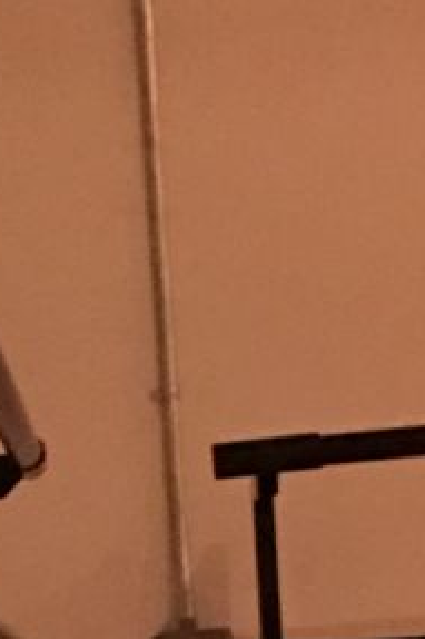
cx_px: -470
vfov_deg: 10.2
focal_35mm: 196
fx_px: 3475
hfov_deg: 6.7
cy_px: 917
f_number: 2.2
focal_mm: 4.15
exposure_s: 1/4
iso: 160
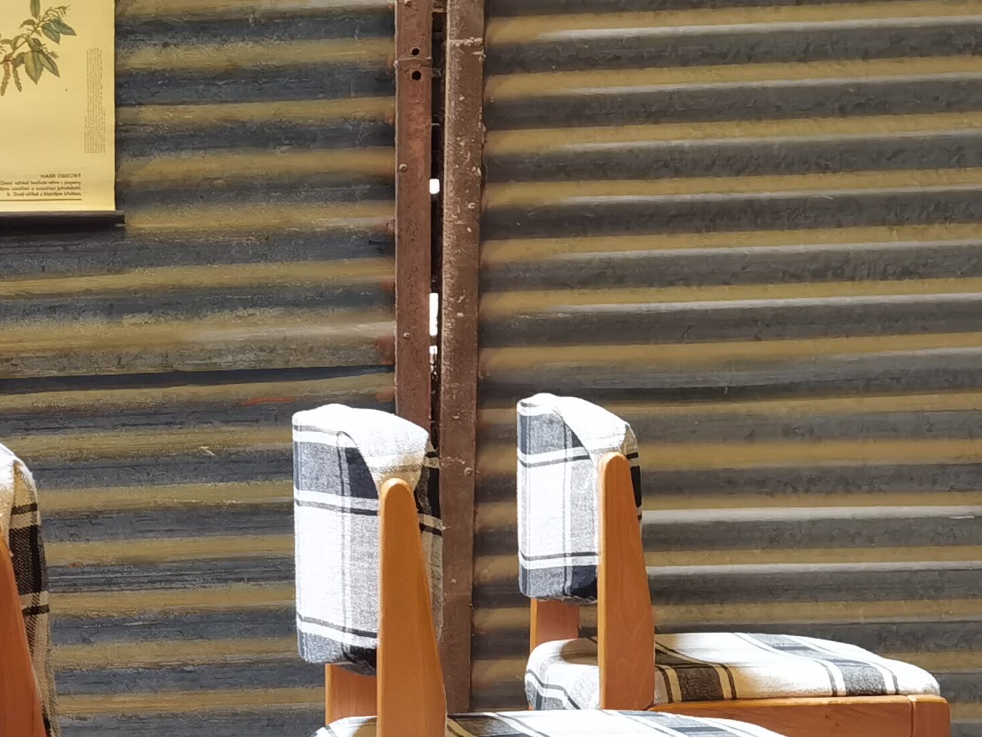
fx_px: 2298
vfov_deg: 17.6
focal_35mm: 81
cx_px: -92
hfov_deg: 22.8
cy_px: 813
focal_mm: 6.71
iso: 500
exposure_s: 1/33.3
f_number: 1.9
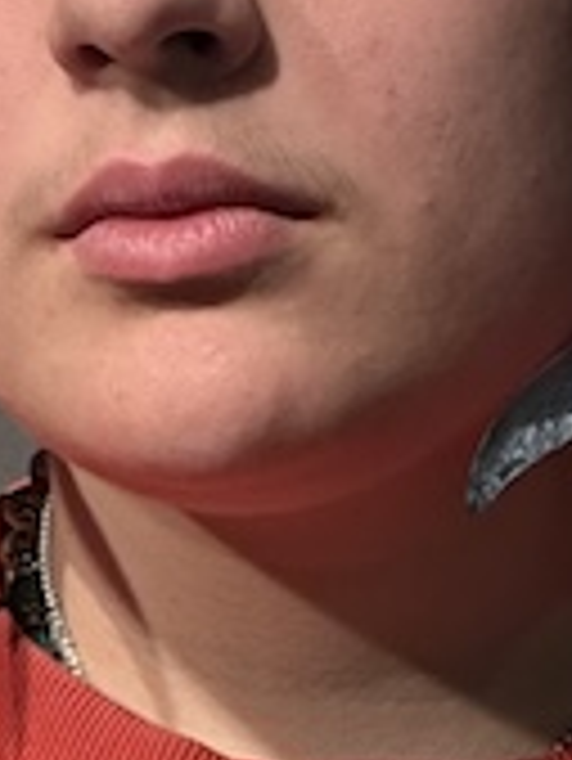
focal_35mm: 364
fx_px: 8010
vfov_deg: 5.4
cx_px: 378
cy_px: 346
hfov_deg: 4.1
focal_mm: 9
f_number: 2.8
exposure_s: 1/120
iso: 125
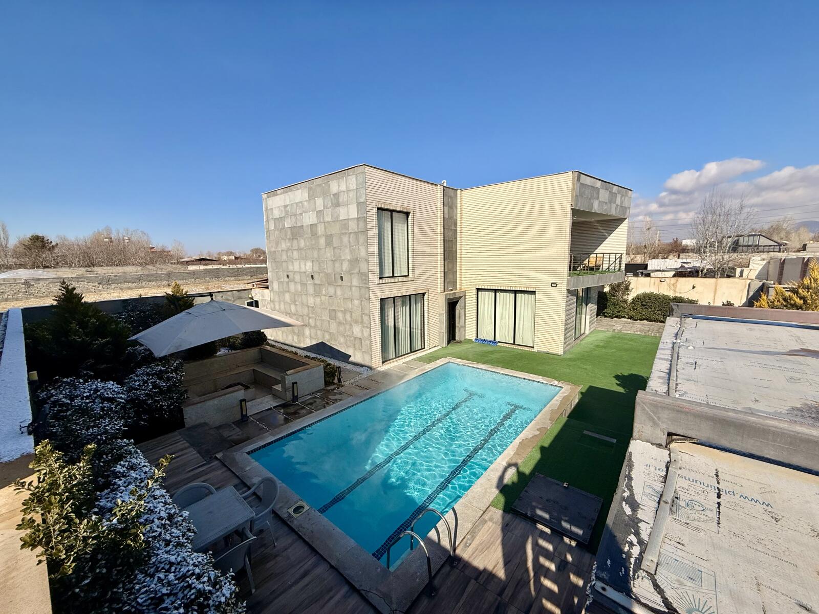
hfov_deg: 102.1
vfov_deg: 85.7
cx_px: 410
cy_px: 307
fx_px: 331
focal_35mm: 14
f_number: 2.2
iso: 50
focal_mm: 2.22
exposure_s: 1/4425
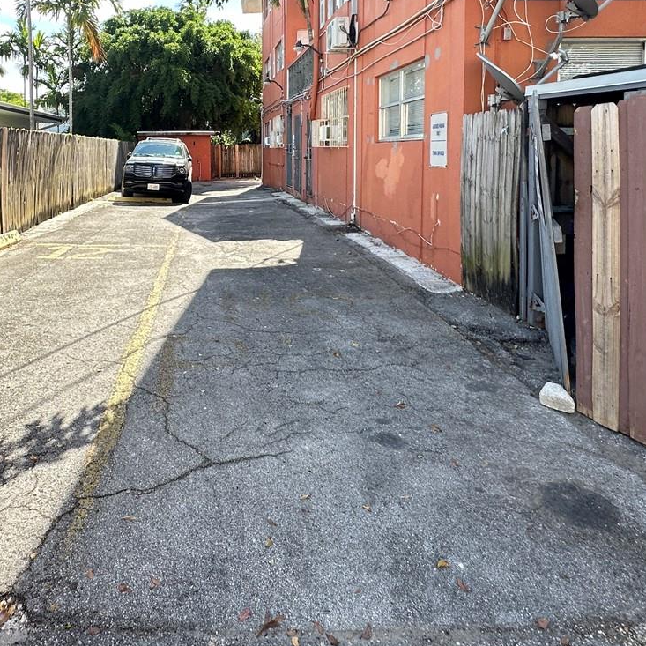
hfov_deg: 57.5
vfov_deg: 56.7
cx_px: 206
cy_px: 177
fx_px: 570
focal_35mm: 27
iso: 40
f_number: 2.2
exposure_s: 1/289
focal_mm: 2.22
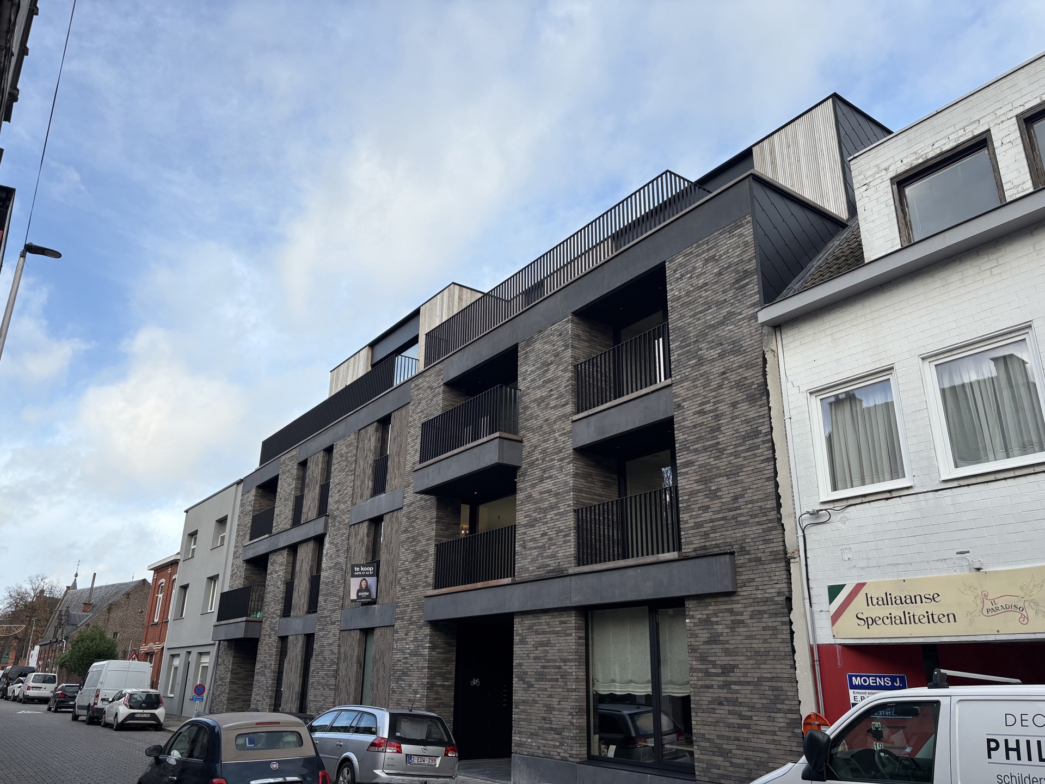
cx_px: 522
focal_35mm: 26
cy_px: 392
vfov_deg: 53.1
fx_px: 785
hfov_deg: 67.3
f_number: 1.6
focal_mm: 5.96
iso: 50
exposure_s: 1/1337
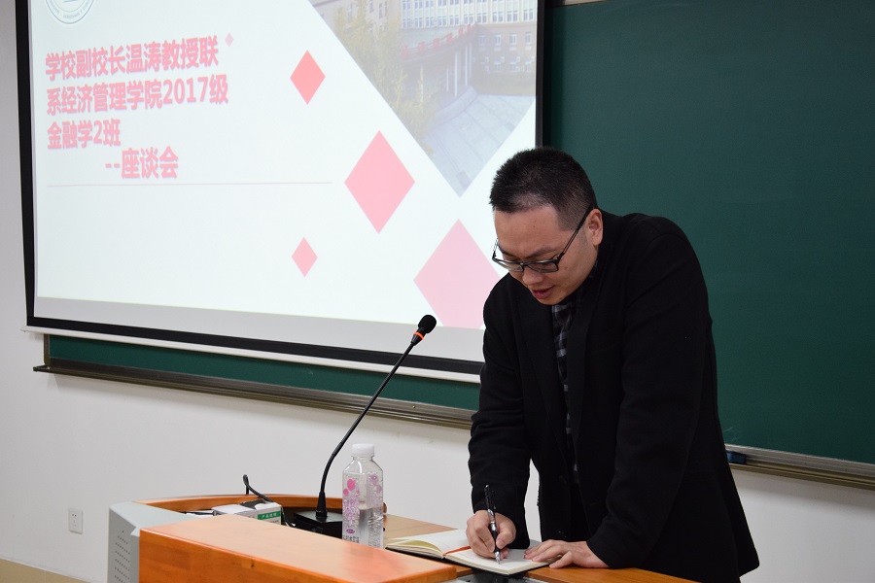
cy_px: 292
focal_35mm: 68
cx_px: 438
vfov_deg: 20.2
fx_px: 1640
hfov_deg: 29.9
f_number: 5.6
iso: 1600
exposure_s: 1/80
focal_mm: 45
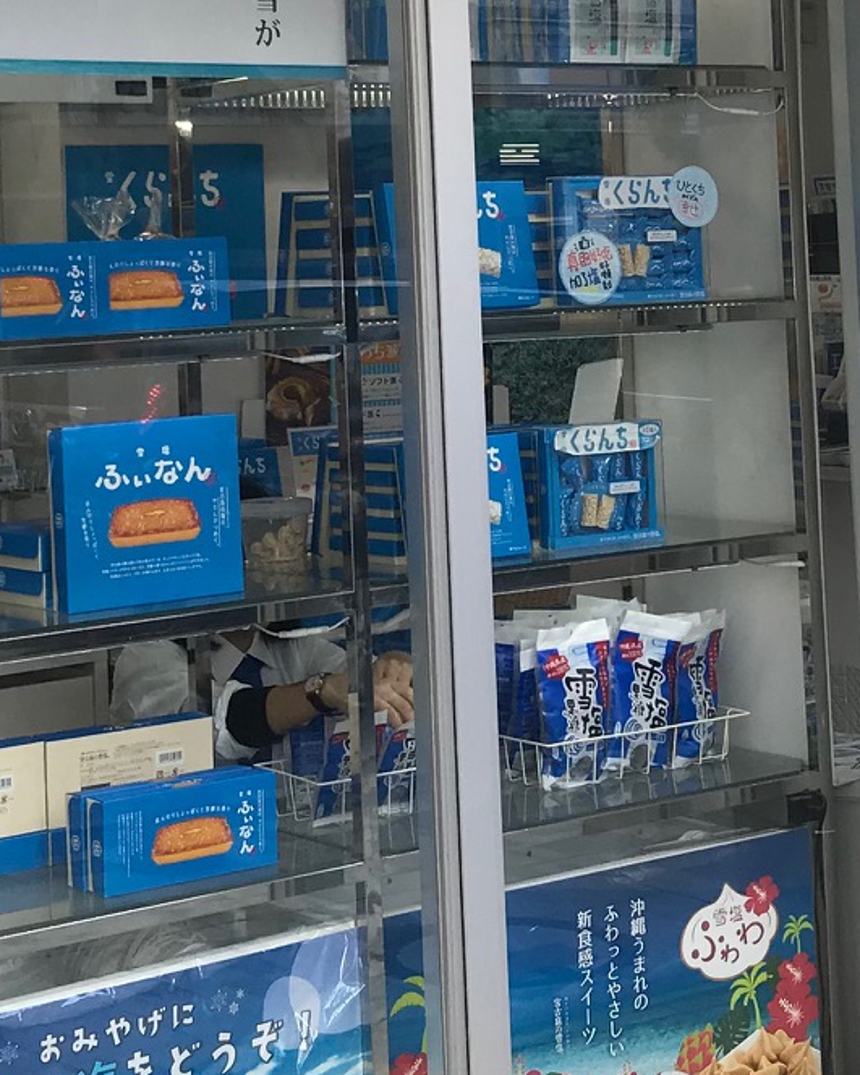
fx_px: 2641
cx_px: 547
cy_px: 199
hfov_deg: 18.5
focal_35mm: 83
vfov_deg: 22.7
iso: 20
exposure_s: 1/394
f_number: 1.8
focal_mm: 3.99
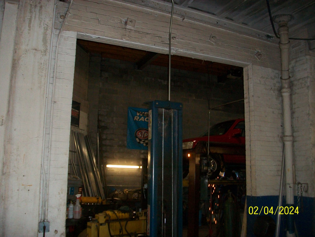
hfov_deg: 54.0
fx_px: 309
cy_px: 118
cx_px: 158
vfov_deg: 41.8
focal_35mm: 34
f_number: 2.8
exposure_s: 1/60
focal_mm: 5.7
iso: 160
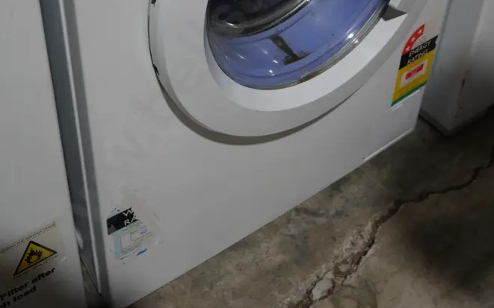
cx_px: 275
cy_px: -43
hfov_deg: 43.4
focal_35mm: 46
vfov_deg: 25.6
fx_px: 619
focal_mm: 14
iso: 200
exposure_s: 1/100
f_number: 3.5
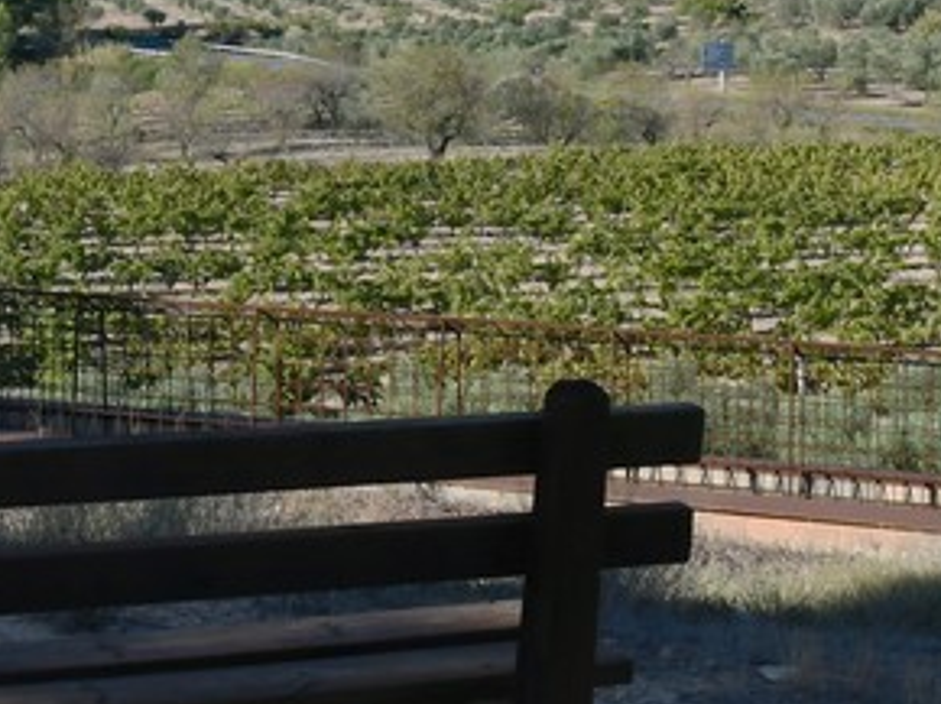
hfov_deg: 19.0
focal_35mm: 96
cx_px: -263
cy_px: -31
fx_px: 2608
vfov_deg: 15.1
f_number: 11
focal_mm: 18
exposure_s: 1/250
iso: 200
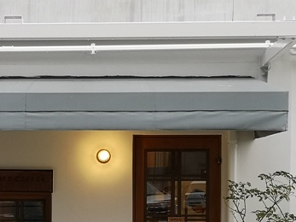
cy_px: 196
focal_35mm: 113
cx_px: -15
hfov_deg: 17.0
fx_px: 966
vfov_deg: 13.0
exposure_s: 1/120
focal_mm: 3.95
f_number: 1.8
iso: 80
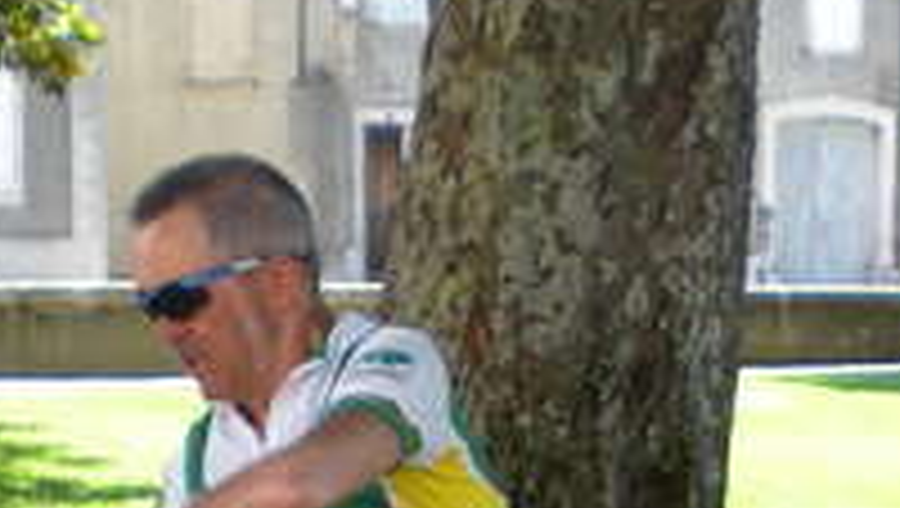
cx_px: 738
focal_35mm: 124
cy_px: 728
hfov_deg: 17.1
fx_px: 2962
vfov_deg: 9.6
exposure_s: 1/101
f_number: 3.1
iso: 64
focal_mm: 6.3
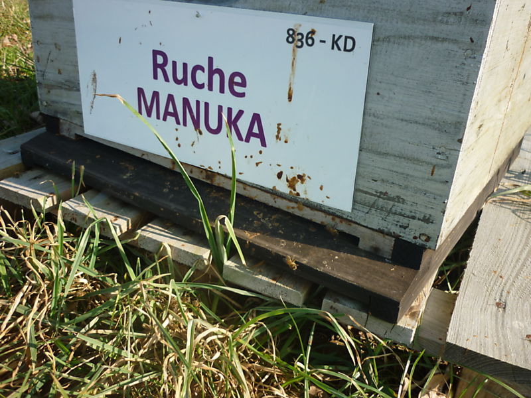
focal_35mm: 33
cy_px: 199
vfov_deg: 42.9
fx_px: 506
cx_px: 266
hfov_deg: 55.4
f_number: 2.8
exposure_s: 1/500
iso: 80
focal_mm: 5.5
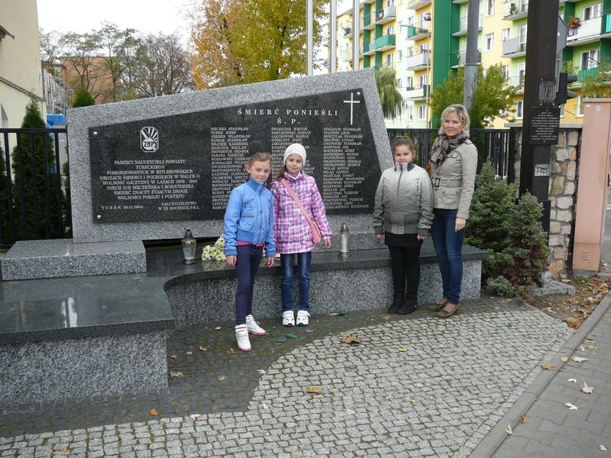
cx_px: 306
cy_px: 229
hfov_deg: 52.6
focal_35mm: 35
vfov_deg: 40.7
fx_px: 618
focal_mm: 5.2
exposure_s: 1/250
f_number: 2.8
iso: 80
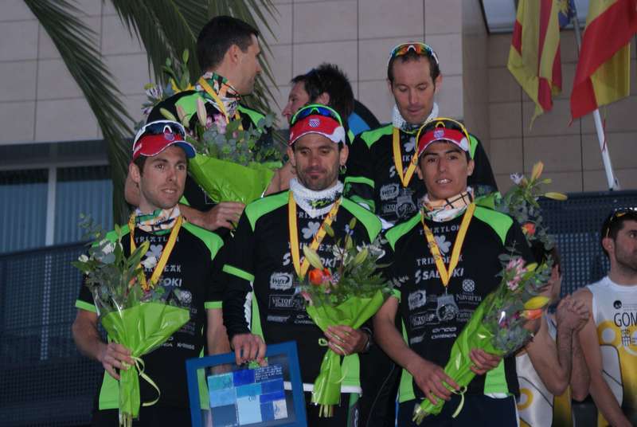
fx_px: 1861
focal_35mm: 105
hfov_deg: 19.4
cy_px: 214
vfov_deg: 13.1
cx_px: 318
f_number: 5.6
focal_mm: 70
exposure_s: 1/125
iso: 400
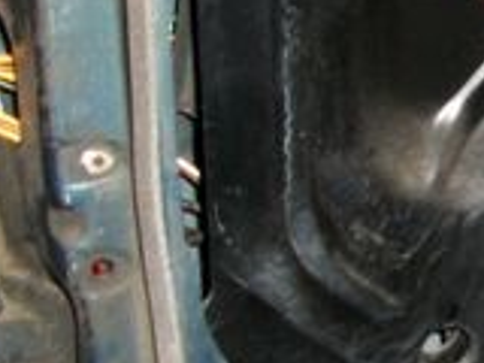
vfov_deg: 10.5
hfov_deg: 13.0
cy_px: -15
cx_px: 829
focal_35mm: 140
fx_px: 1957
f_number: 3.1
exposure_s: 1/30
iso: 160
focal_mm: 6.3
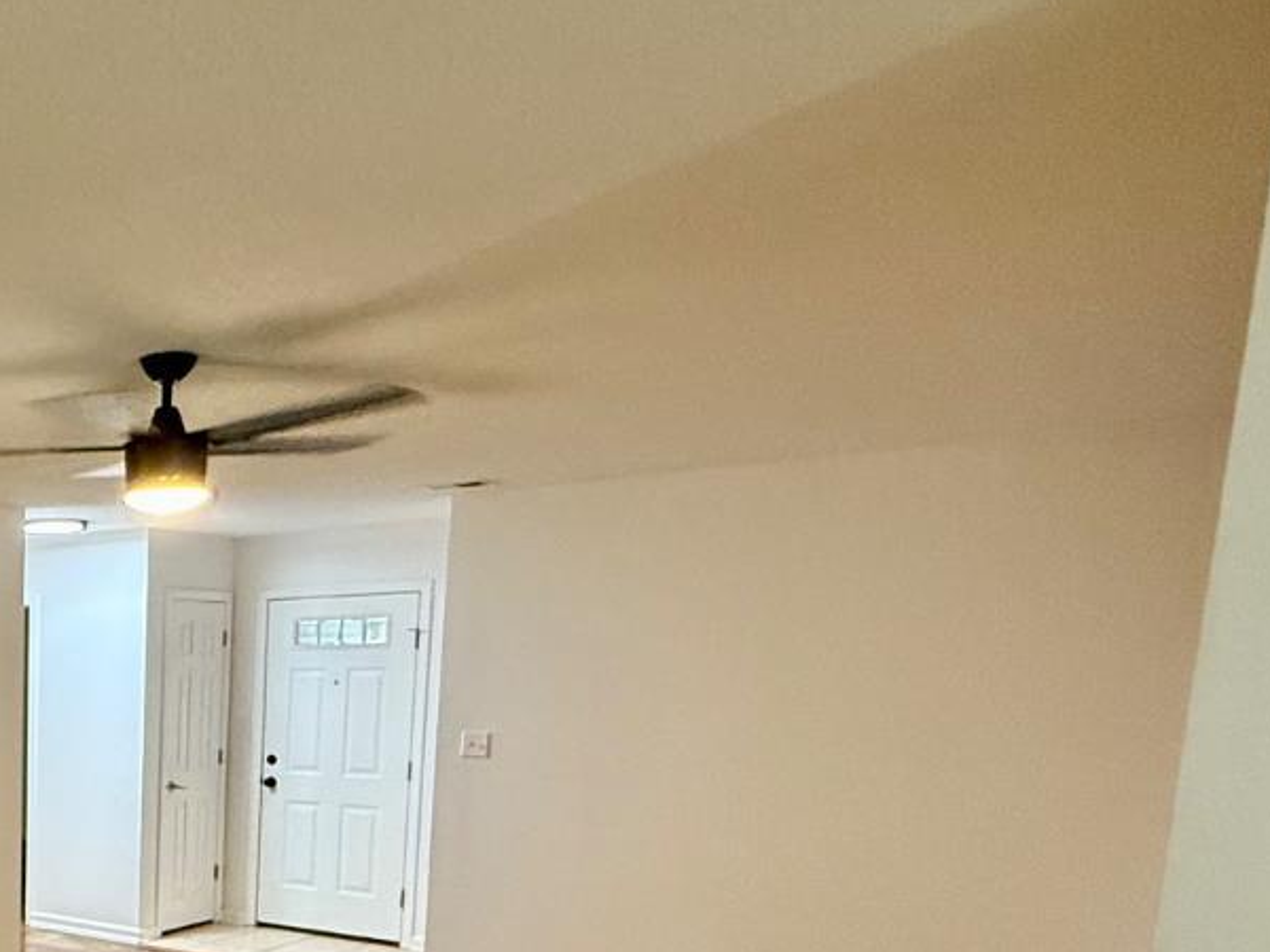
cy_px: 862
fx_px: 1284
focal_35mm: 35
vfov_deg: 37.9
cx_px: -178
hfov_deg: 40.5
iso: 500
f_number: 2.2
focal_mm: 2.22
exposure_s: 1/60
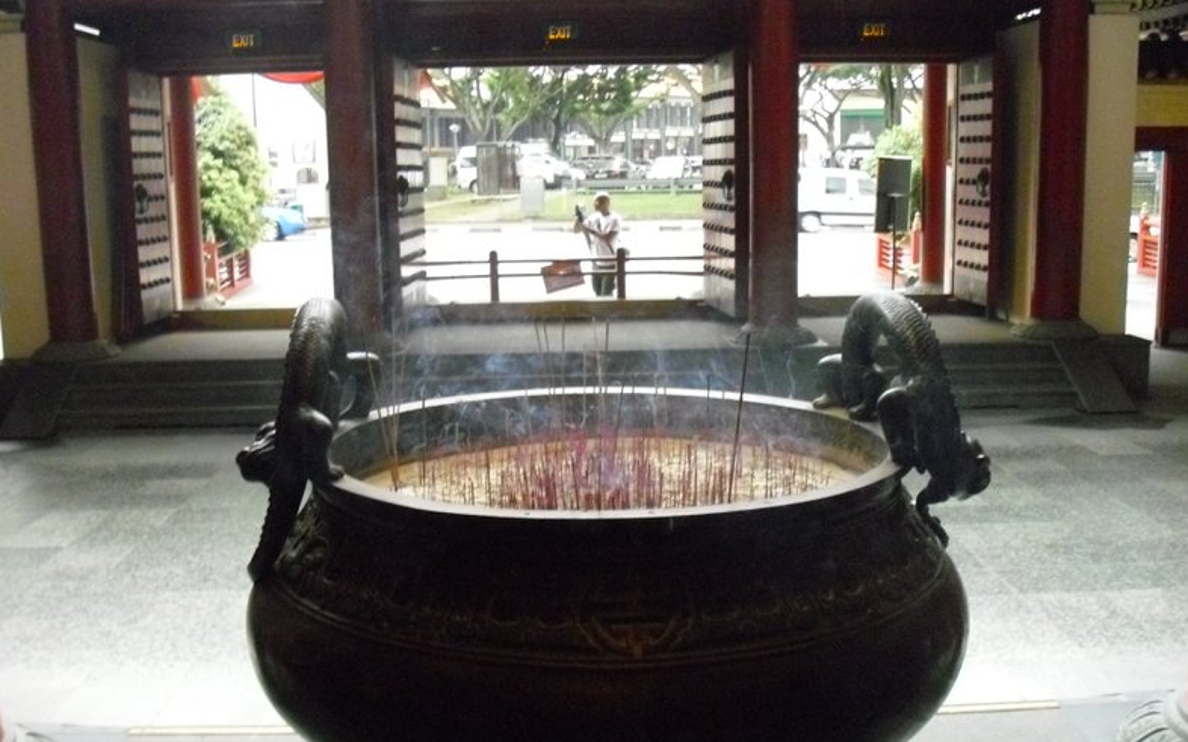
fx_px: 1327
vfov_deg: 31.2
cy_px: 416
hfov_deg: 48.2
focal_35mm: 41
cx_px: 589
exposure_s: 1/60
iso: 800
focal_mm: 6.2
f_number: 2.8
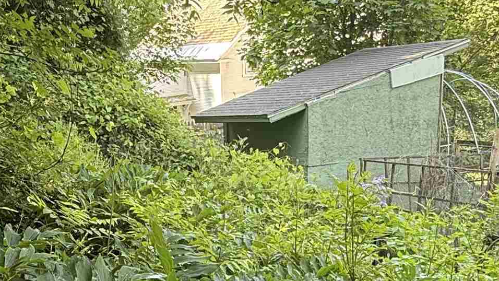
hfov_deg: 41.2
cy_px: 231
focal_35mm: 49
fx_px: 648
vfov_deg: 24.0
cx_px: 146
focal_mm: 2.22
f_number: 2.2
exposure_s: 1/99
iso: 64
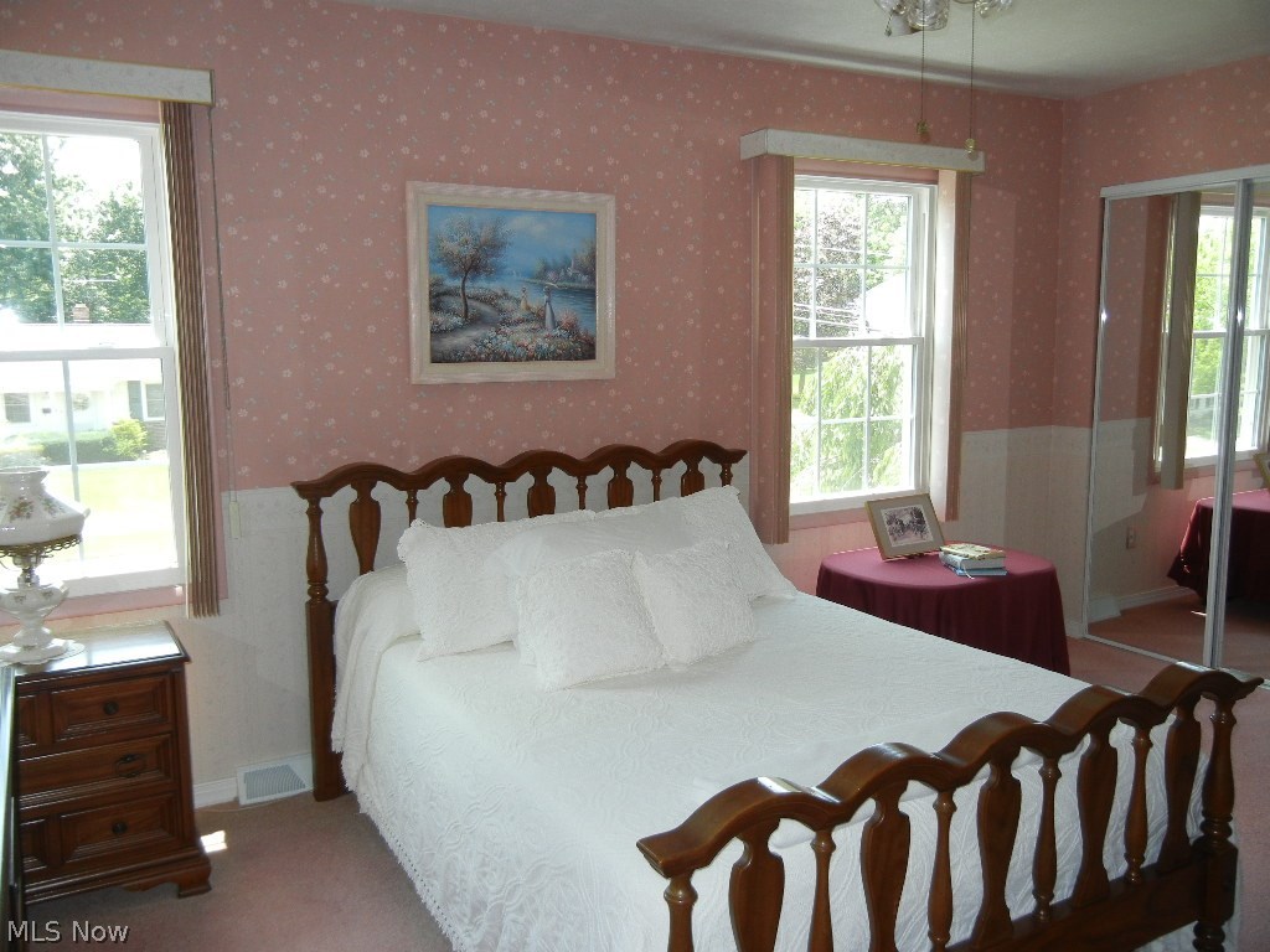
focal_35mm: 30
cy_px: 476
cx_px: 635
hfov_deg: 60.0
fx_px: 1101
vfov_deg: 46.8
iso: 160
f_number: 3.5
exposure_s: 1/68.4
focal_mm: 5.4
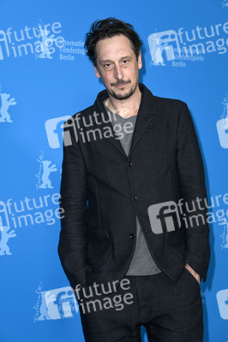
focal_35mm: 98
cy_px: 171
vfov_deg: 20.8
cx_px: 114
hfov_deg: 13.9
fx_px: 933
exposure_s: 1/250
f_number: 5.6
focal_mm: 98
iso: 800
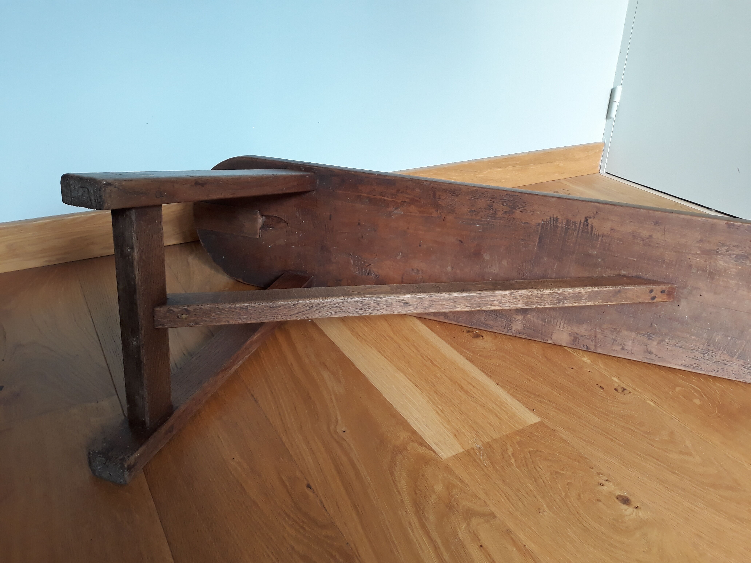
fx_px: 586
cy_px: 282
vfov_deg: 51.4
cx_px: 376
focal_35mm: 27
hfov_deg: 65.3
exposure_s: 1/50
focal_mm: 3.71
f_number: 1.7
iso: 125
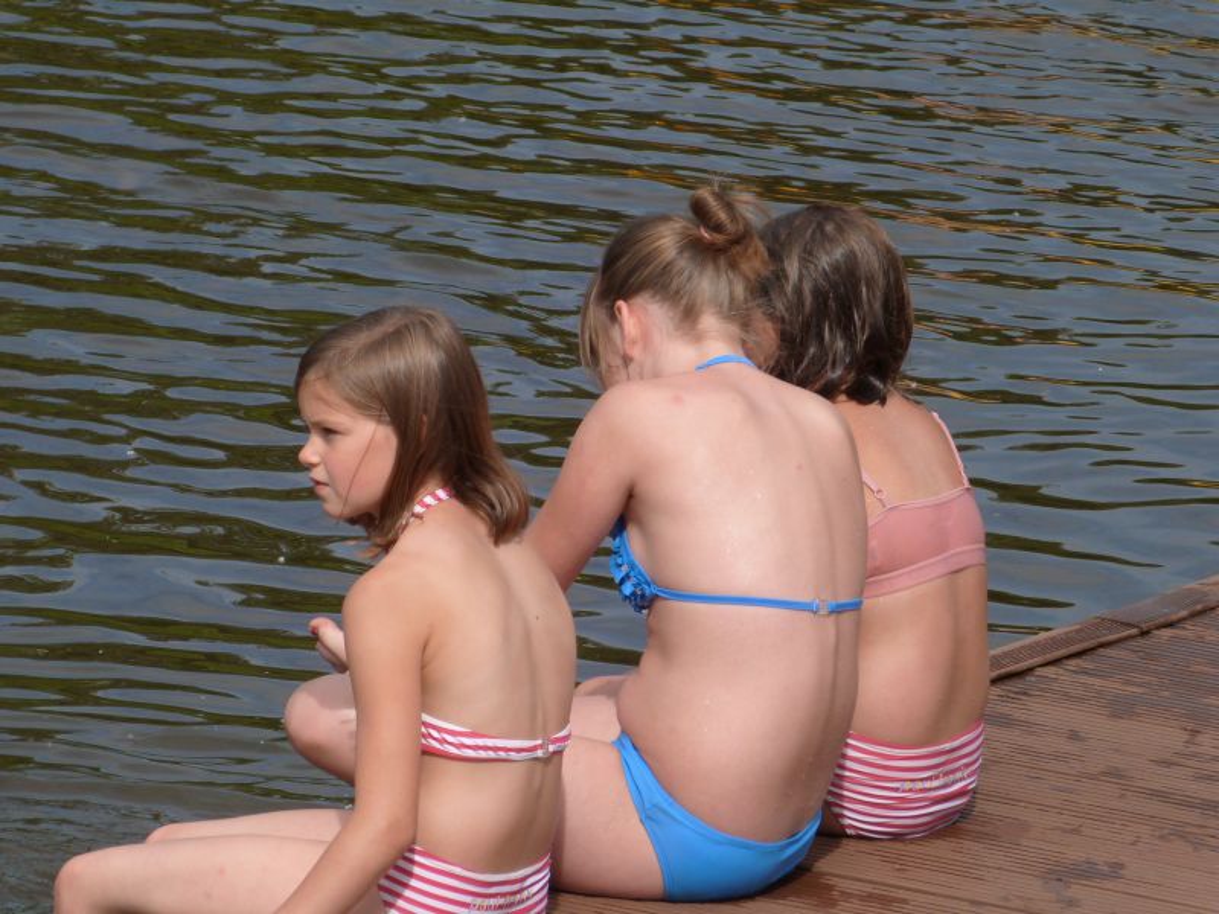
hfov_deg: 5.6
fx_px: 12466
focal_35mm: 354
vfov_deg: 4.2
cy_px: 457
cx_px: 610
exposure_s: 1/640
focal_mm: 63.7
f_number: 5.6
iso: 100
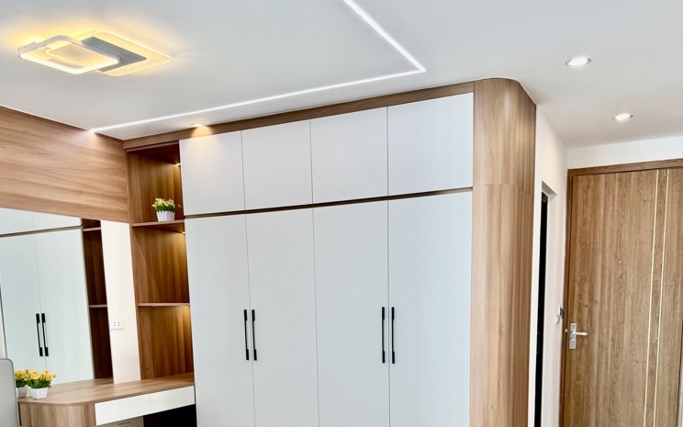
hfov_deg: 55.3
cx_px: 334
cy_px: 402
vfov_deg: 33.9
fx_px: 651
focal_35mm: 35
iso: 64
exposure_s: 1/171
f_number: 1.78
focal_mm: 6.76
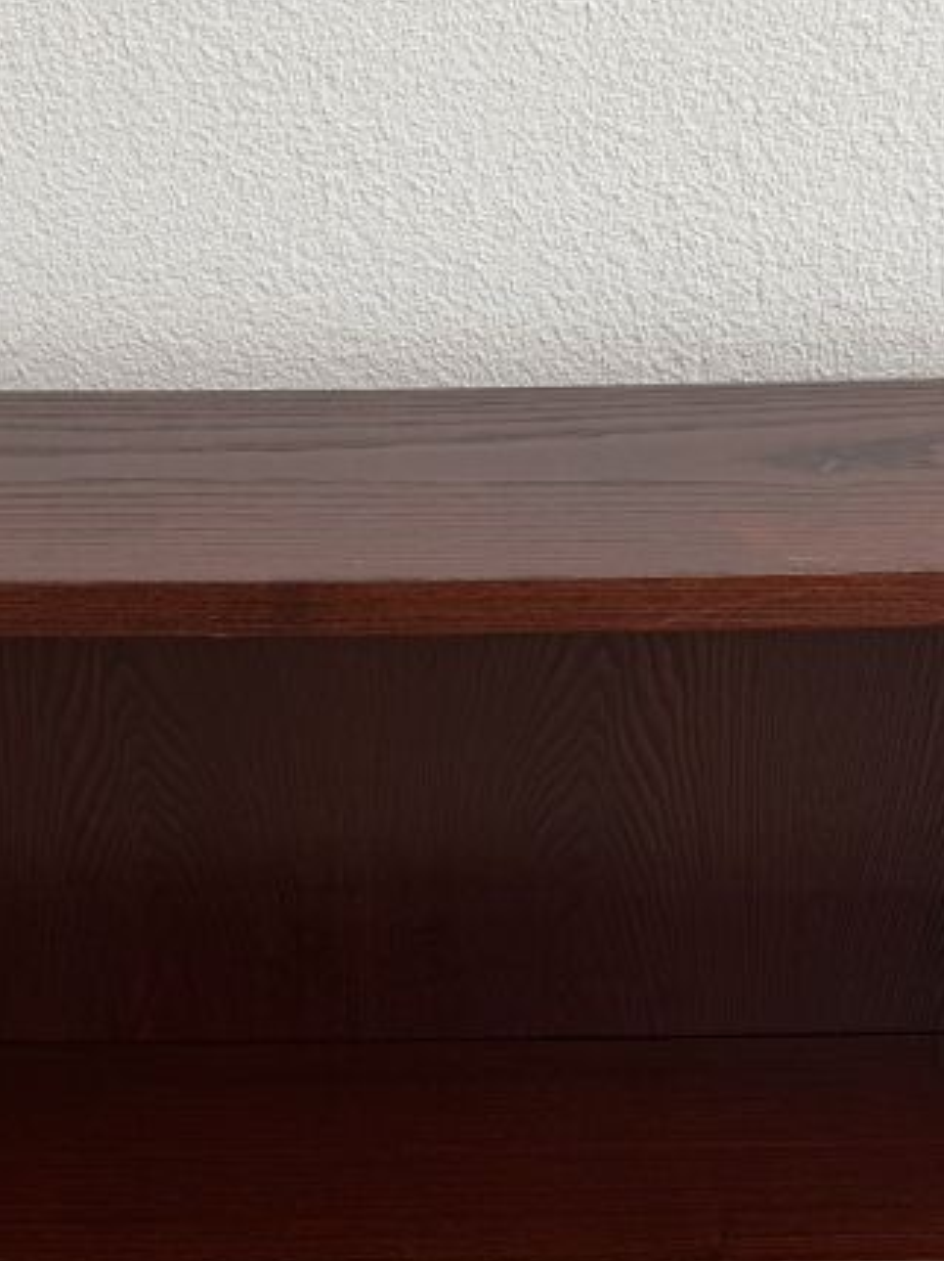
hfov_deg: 21.9
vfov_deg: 28.2
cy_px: 1067
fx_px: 2439
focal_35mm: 67
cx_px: 396
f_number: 1.8
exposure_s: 1/121
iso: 80
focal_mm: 6.8
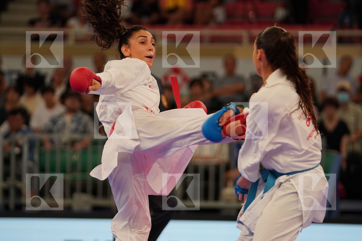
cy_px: 120
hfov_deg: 7.7
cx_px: 181
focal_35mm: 267
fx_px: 2685
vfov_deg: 5.1
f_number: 2.8
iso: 1600
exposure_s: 1/1000
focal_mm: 178
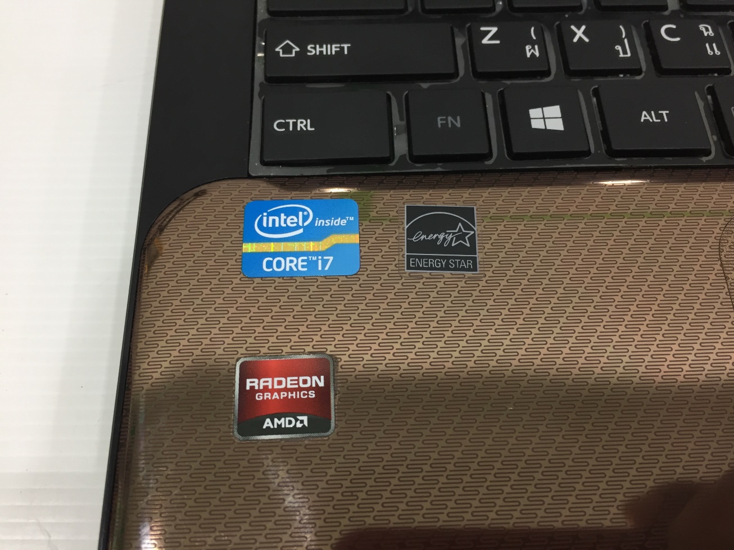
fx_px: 615
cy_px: 275
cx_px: 367
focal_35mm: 29
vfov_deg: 48.2
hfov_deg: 61.7
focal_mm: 4.15
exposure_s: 1/33
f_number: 2.2
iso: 80
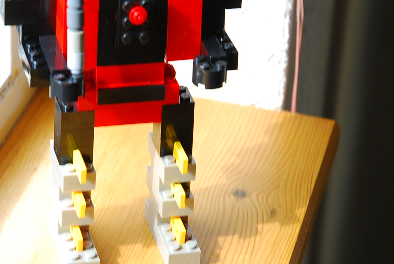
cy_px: 75
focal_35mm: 178
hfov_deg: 11.5
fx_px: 1950
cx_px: 124
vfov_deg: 7.7
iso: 100
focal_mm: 70
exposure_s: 1/50
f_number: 4.5
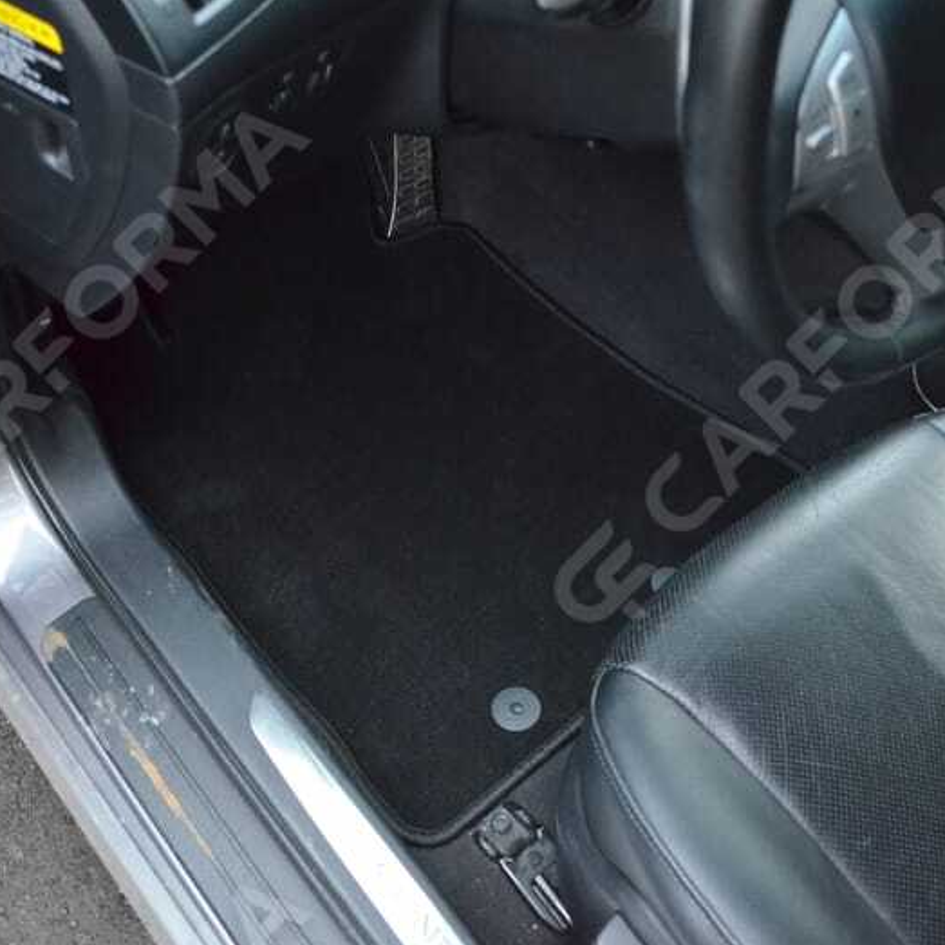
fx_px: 1081
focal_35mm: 35
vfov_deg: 47.2
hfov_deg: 47.0
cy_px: 474
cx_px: 385
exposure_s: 1/15
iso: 3200
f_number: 3.5
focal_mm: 18
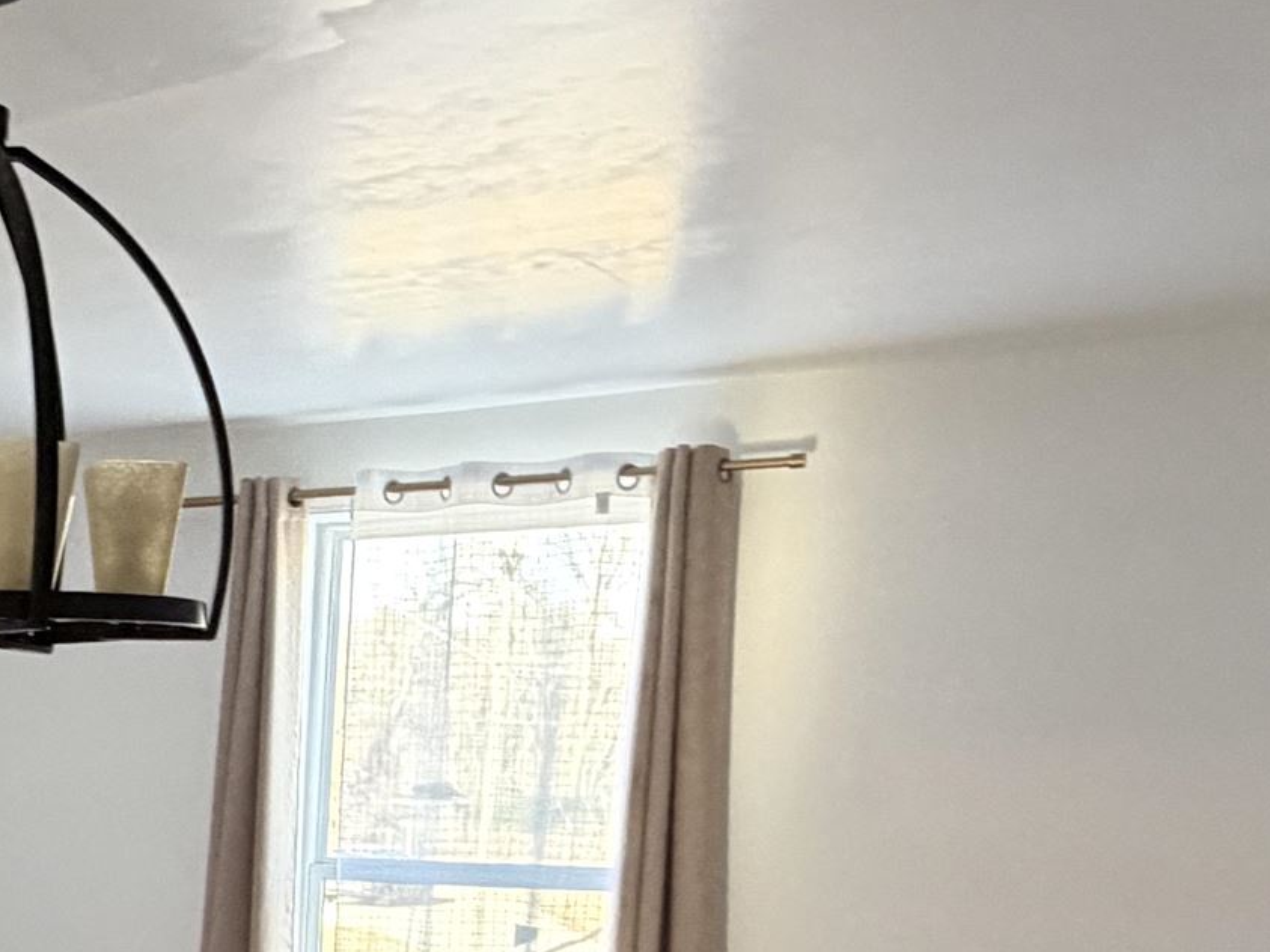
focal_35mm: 51
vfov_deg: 26.5
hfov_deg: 32.3
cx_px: -182
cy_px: 1027
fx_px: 1871
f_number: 2.2
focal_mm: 2.22
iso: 320
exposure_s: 1/60
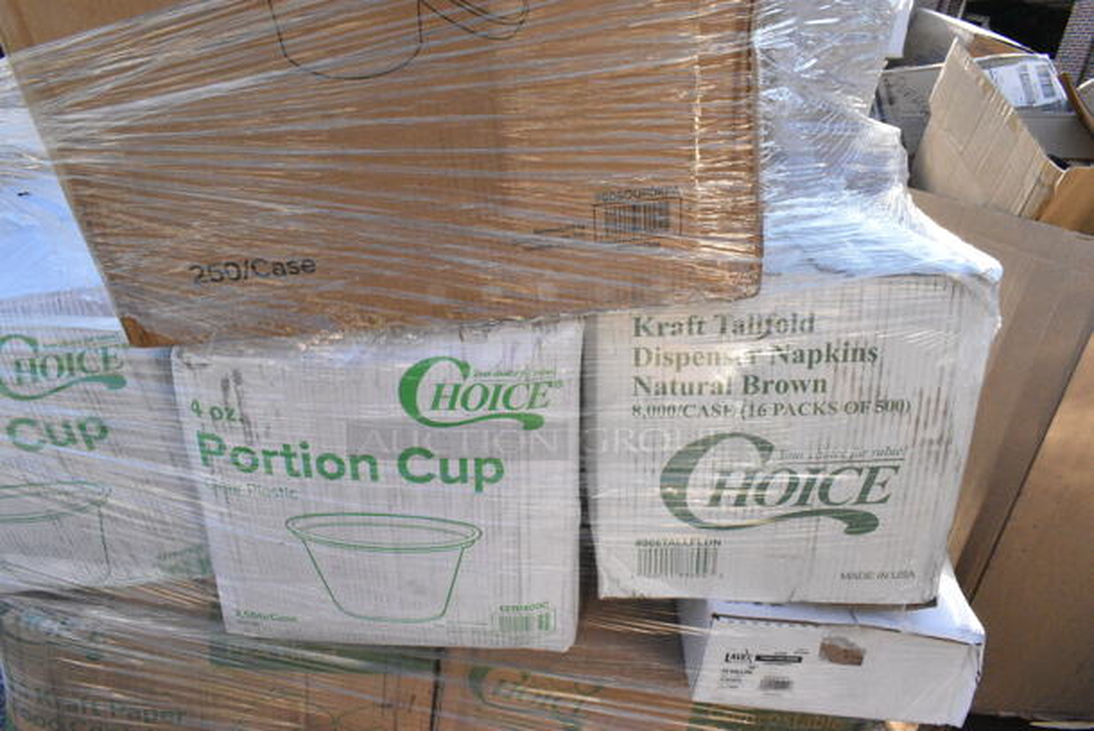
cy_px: 366
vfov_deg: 48.0
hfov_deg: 67.3
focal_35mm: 27
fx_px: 821
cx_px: 547
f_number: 16
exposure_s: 1/1000
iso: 6400
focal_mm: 18
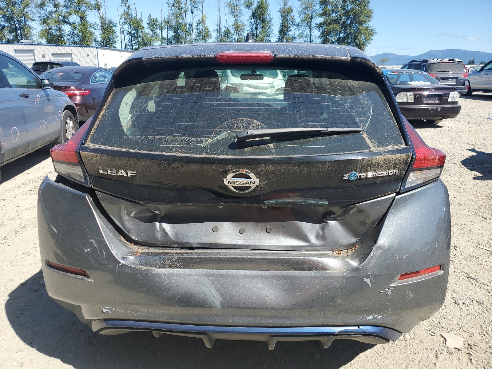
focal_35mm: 26
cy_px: 184
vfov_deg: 53.1
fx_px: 370
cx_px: 246
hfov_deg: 67.3
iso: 50
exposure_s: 1/1667
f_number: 1.5
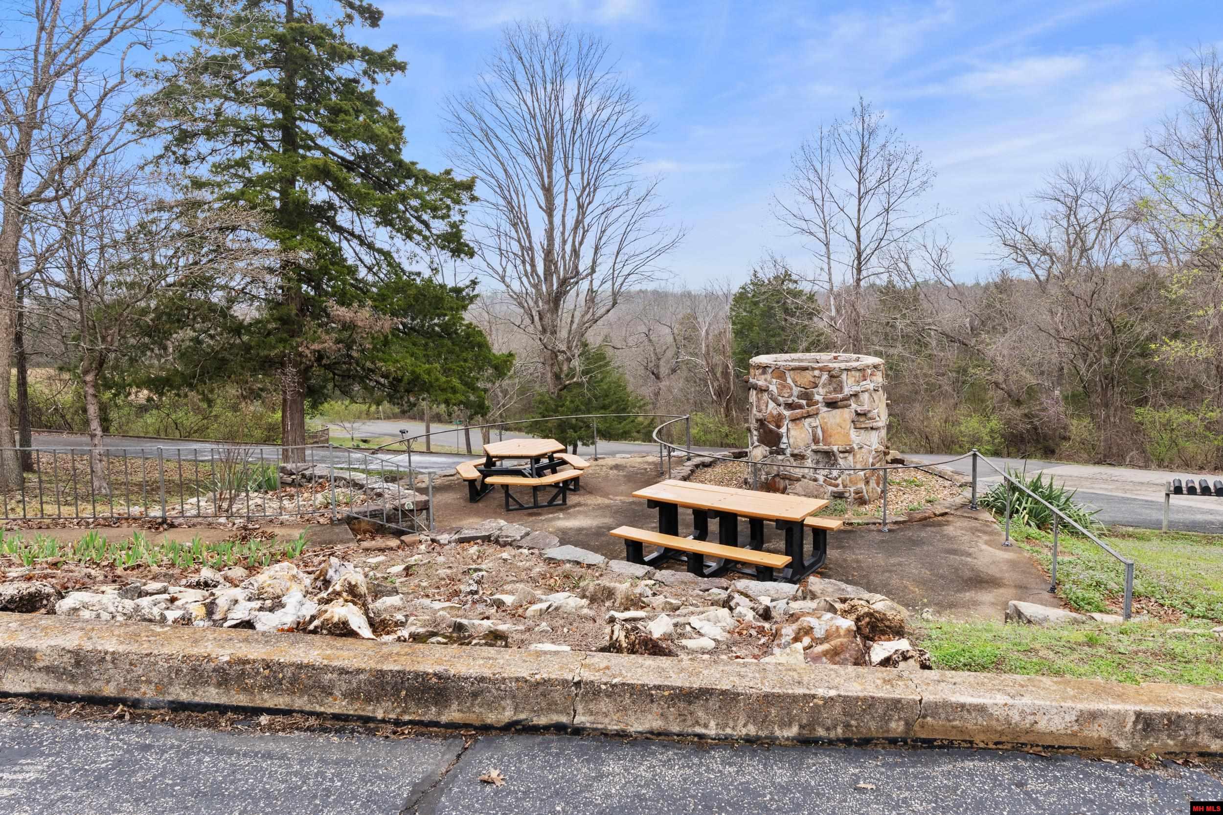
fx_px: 729
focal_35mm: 21
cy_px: 408
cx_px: 612
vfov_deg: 58.5
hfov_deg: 80.0
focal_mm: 14.3
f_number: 9
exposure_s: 1/30
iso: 200
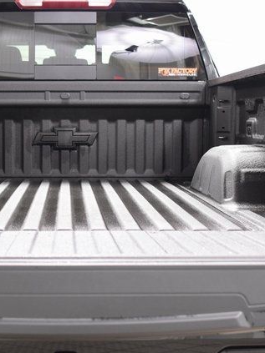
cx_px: 64
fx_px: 692
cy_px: 177
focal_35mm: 68
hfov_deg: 21.5
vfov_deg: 28.7
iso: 1600
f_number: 2.8
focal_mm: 31
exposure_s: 1/30
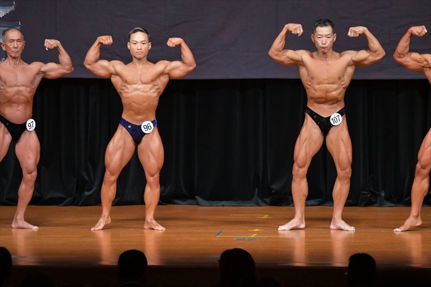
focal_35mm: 255
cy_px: 144
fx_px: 3051
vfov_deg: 5.4
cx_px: 216
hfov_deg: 8.1
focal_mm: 170
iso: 5000
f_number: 5.6
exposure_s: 1/400
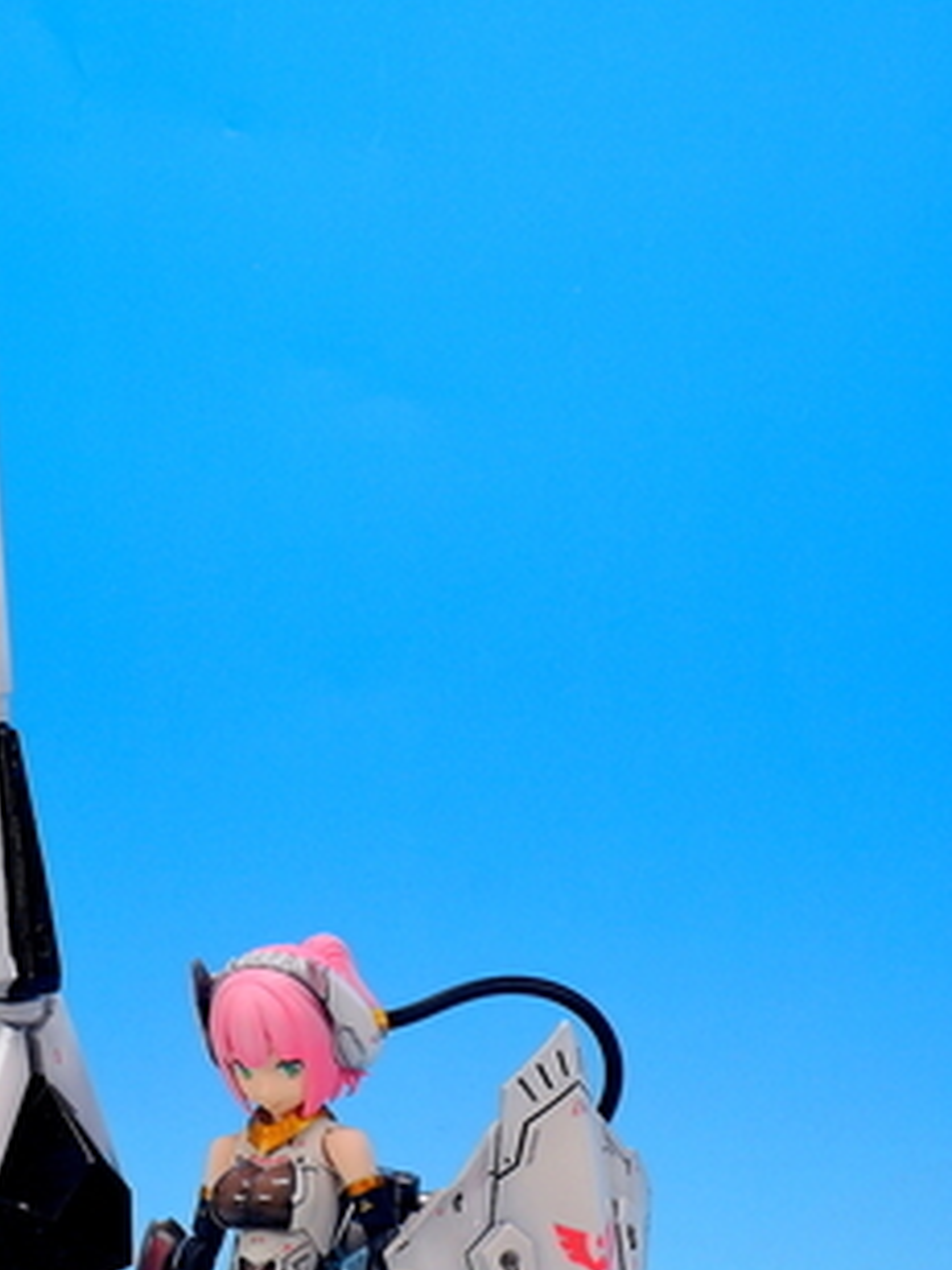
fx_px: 6784
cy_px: 800
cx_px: 330
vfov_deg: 10.7
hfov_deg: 8.0
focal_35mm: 185
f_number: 5
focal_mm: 20.2
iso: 80
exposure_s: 1/3
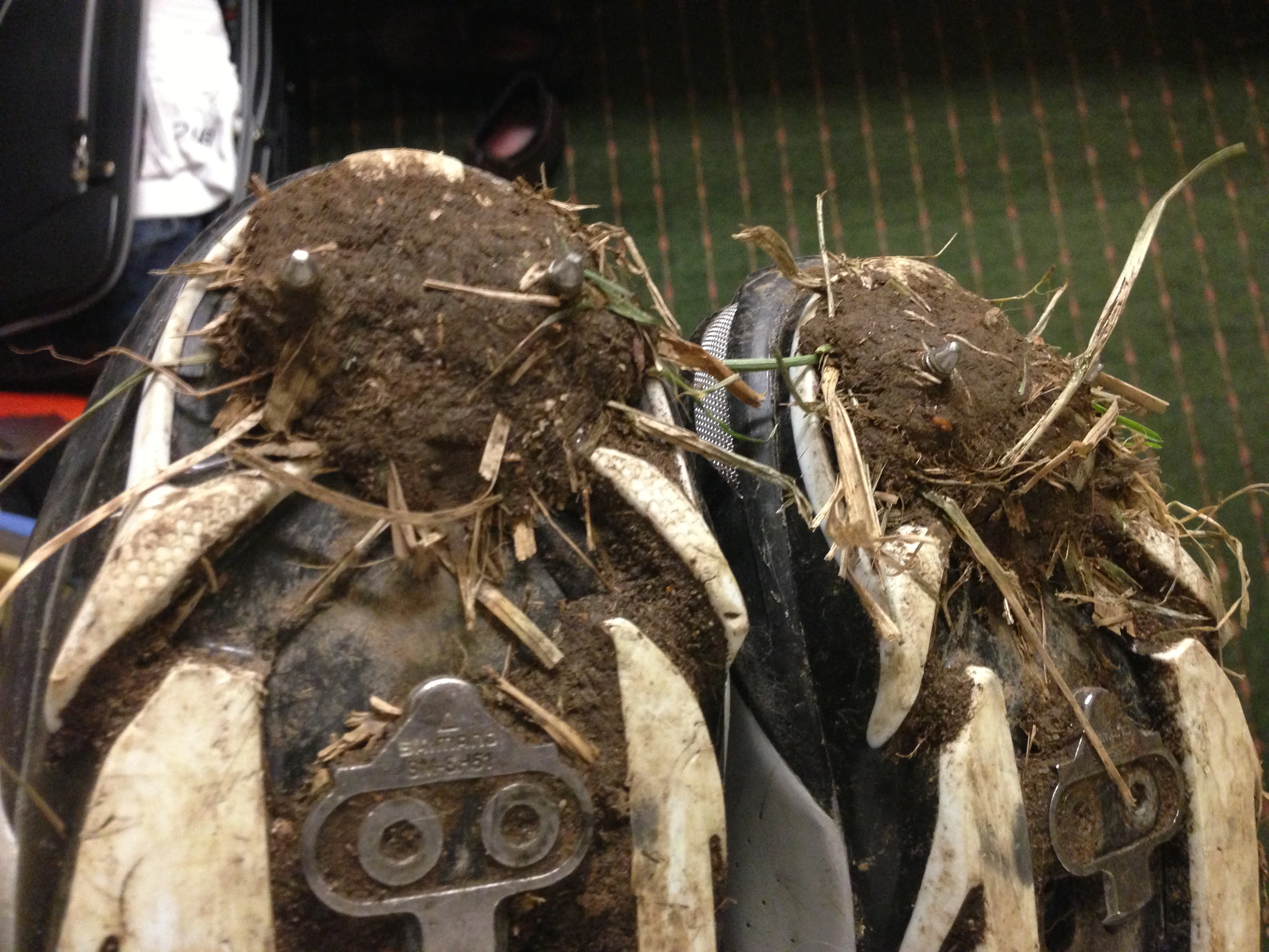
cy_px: 476
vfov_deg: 42.9
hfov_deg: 55.4
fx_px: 1210
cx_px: 634
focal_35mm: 33
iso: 400
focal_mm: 4.13
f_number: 2.4
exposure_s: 1/17
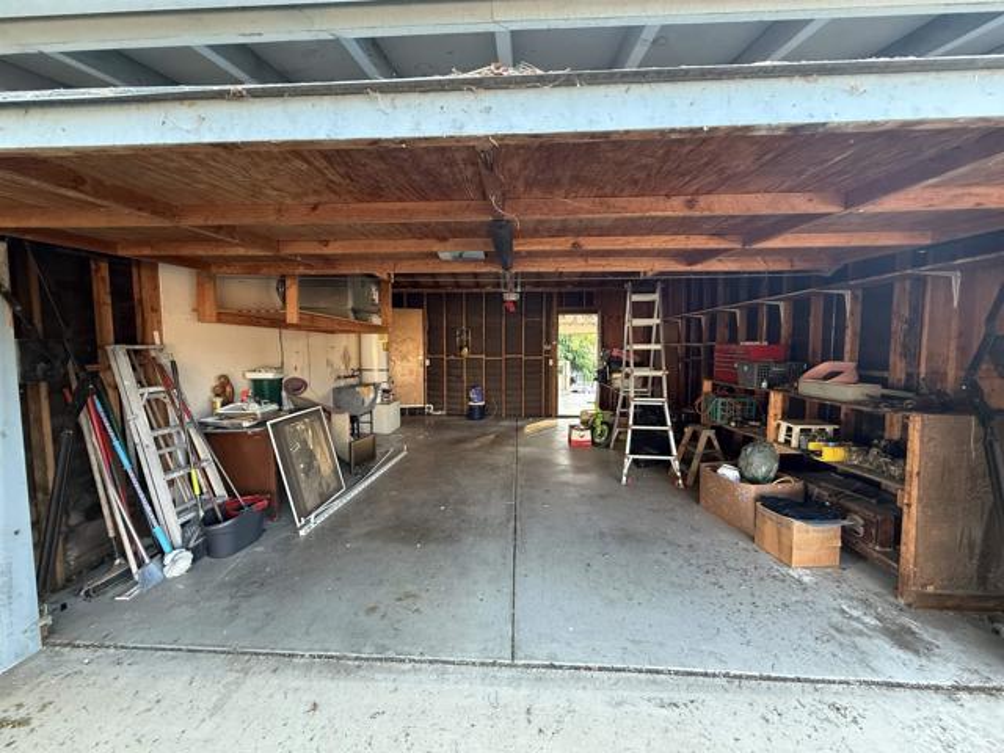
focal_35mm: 14
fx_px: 406
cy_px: 376
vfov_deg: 85.7
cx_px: 502
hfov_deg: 102.1
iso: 500
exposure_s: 1/120
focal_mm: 2.22
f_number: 2.2
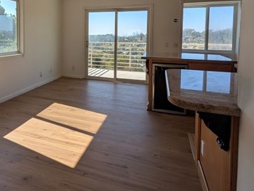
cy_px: 45
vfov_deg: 53.9
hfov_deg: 69.7
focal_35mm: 24
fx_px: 176
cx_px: 86
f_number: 1.7
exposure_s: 1/1300
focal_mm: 2.02
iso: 50
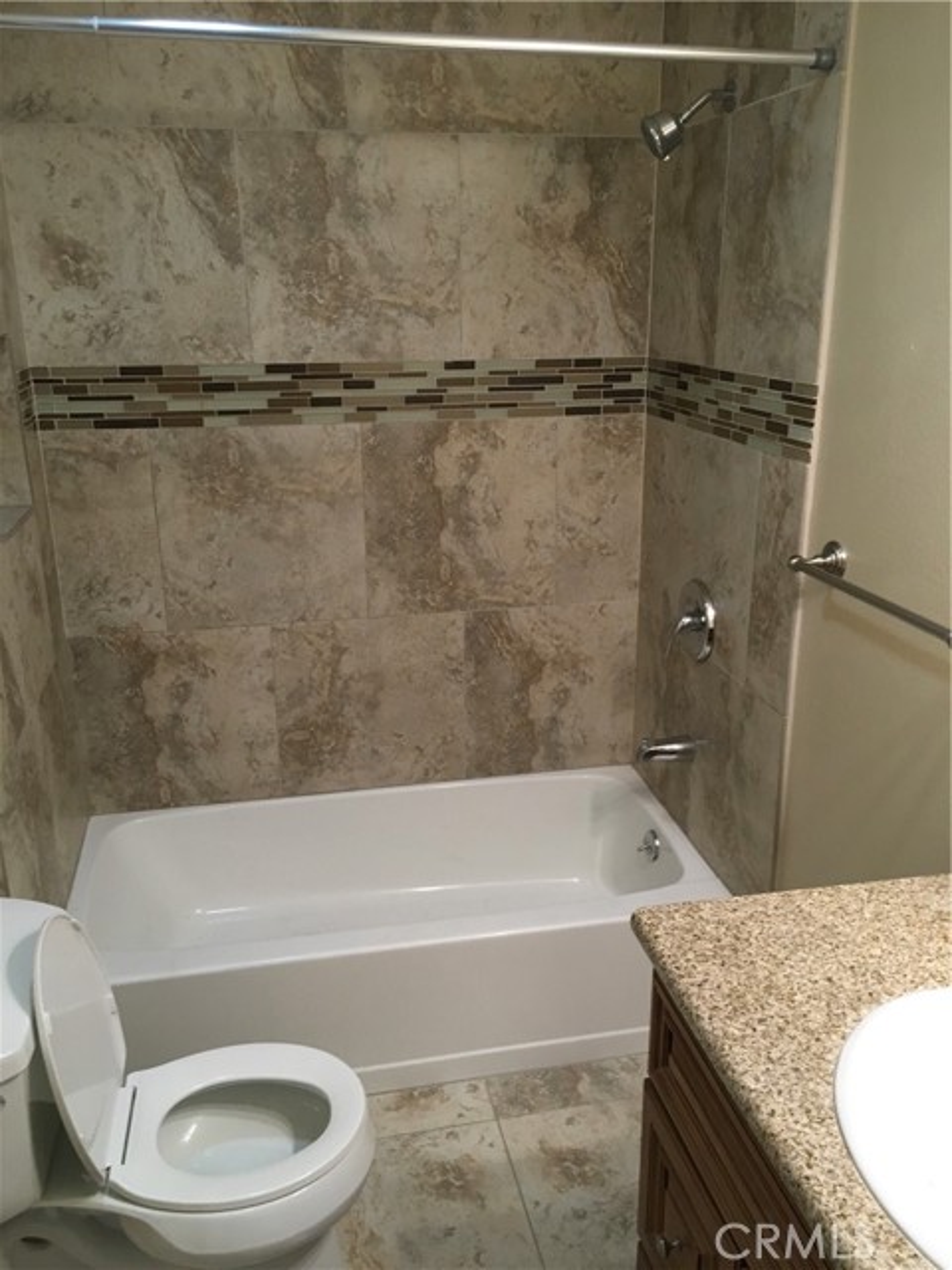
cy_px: 635
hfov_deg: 48.2
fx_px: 1063
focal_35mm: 29
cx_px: 476
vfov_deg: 61.7
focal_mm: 4.15
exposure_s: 1/30
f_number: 2.2
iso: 100
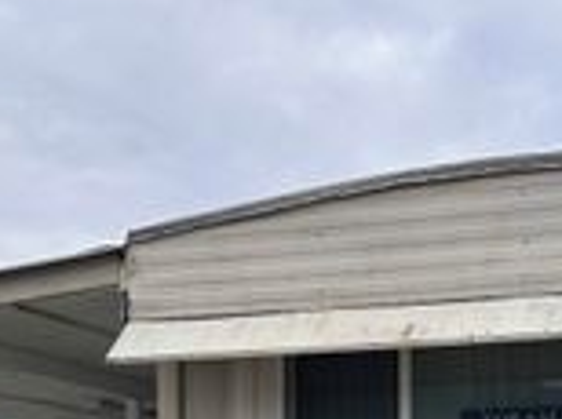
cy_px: 530
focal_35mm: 78
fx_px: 1264
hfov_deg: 25.0
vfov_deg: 17.7
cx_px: 347
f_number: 1.78
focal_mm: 6.86
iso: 80
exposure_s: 1/2110
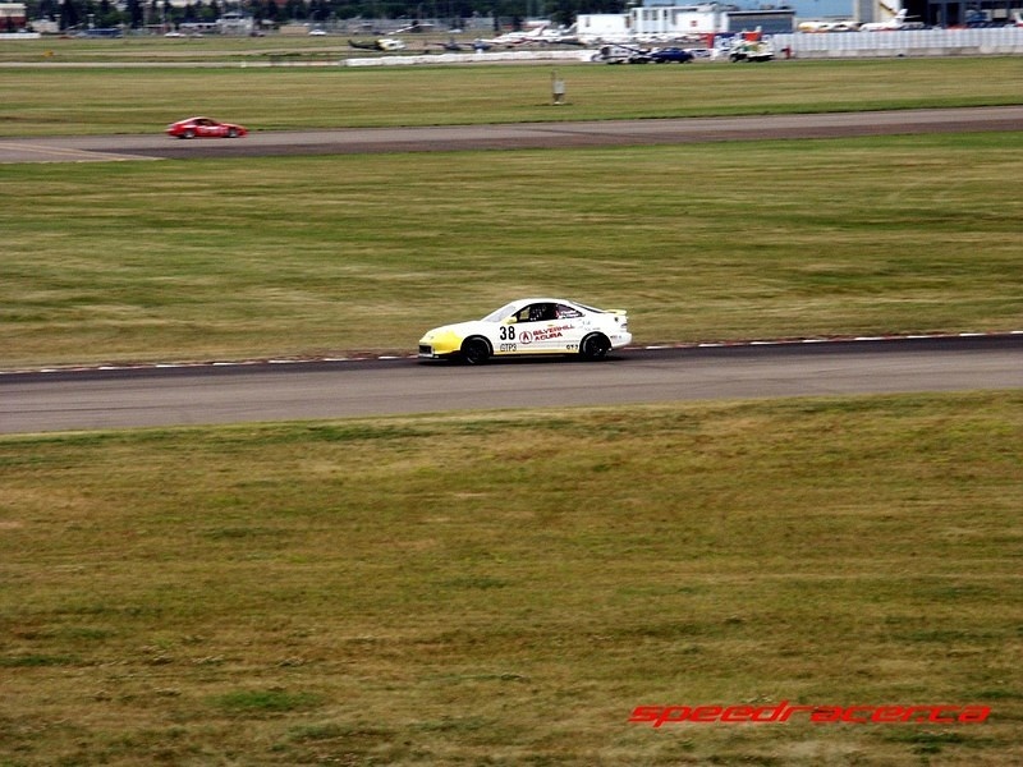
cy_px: 384
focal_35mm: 200
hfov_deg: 9.9
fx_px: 5911
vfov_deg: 7.4
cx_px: 512
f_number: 6.7
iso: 100
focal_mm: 50.69
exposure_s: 1/250
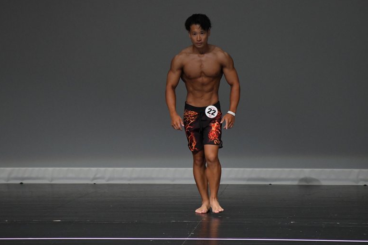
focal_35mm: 453
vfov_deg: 3.0
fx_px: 4629
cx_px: 183
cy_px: 122
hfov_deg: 4.6
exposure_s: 1/400
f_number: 5.6
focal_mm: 300
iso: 4000
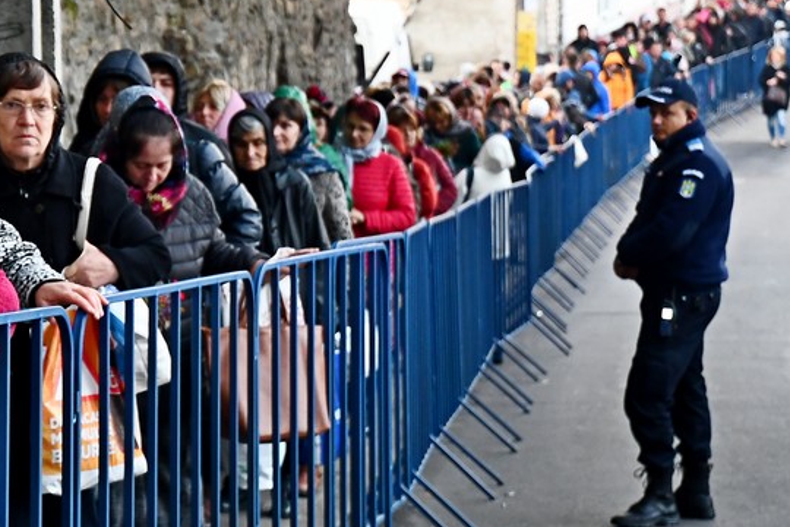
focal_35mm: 140
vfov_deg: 9.8
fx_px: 3072
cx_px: 146
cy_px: 190
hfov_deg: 14.6
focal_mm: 42
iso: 1250
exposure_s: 1/80
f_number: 3.5
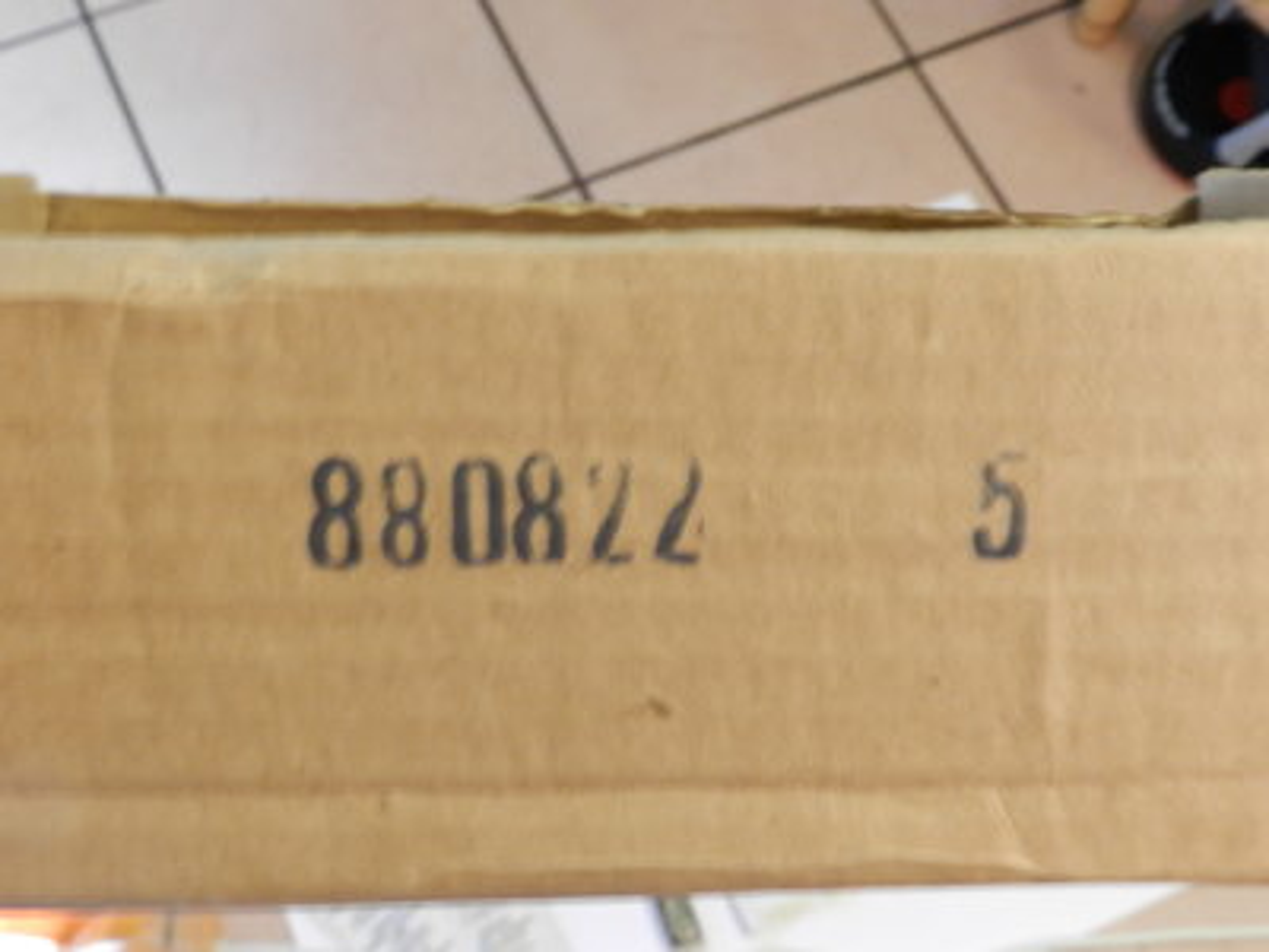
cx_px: 634
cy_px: 476
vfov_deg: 31.5
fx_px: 1686
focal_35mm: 46
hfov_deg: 41.2
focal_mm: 8.1
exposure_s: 1/3
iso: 400
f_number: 4.2
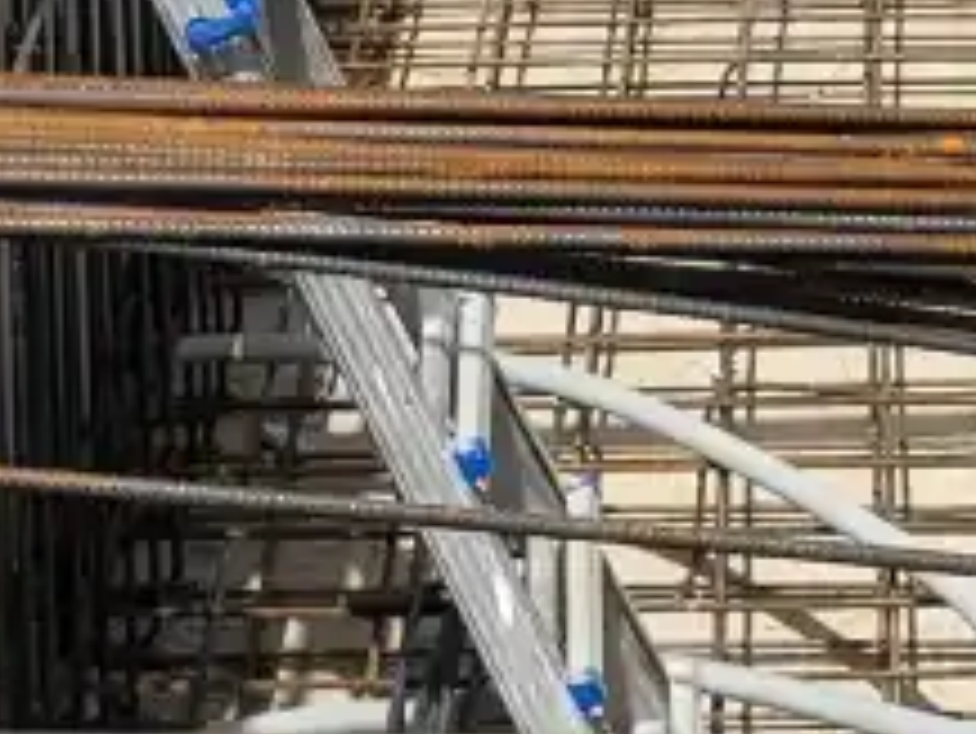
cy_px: -693
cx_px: 1268
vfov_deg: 9.7
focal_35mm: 144
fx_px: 4062
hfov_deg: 13.2
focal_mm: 4.25
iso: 50
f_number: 1.8
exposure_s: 1/3861
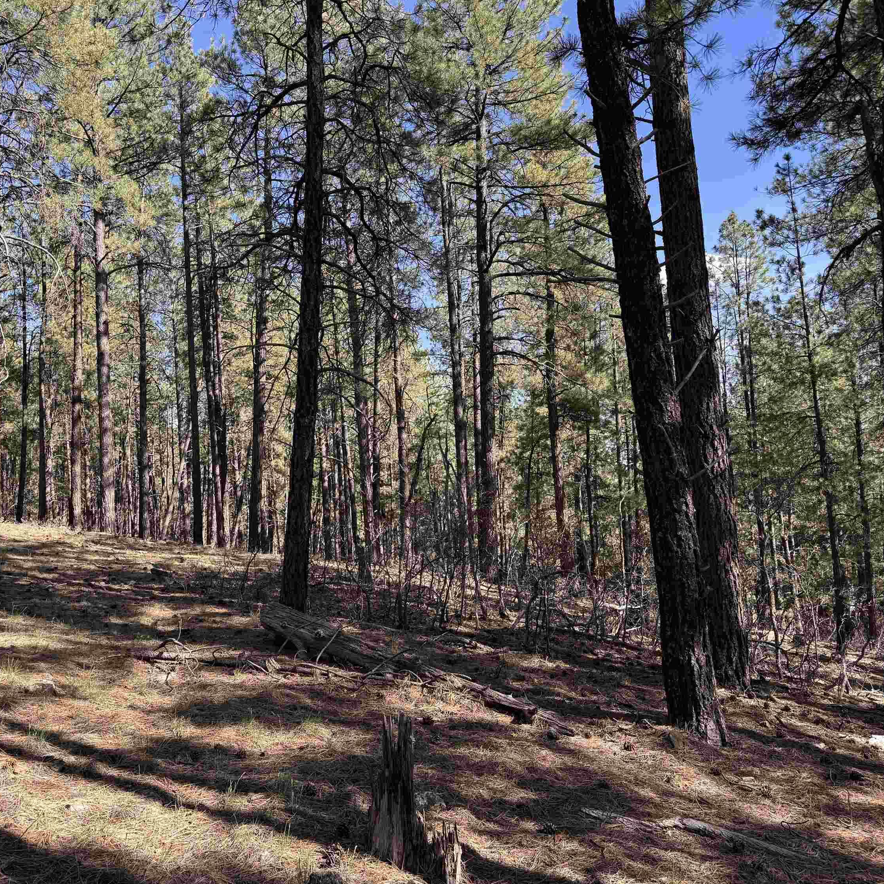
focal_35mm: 29
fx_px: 838
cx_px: 367
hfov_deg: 55.3
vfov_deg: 55.6
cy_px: 440
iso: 80
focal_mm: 6.76
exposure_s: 1/773
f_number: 1.78
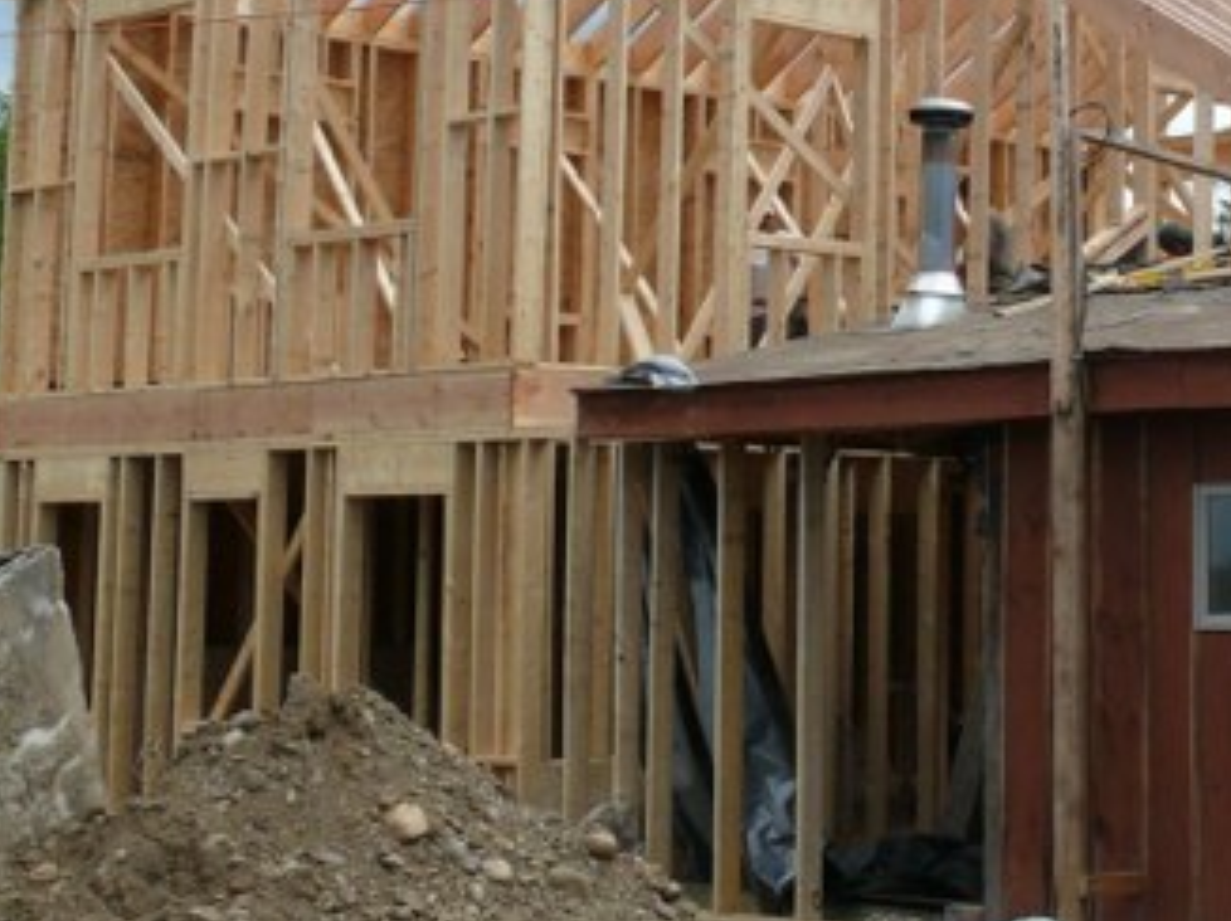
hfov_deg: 21.3
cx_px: 1435
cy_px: 136
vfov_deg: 17.0
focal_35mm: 86
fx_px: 3056
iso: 100
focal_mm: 7.4
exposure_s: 1/320
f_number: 5.6
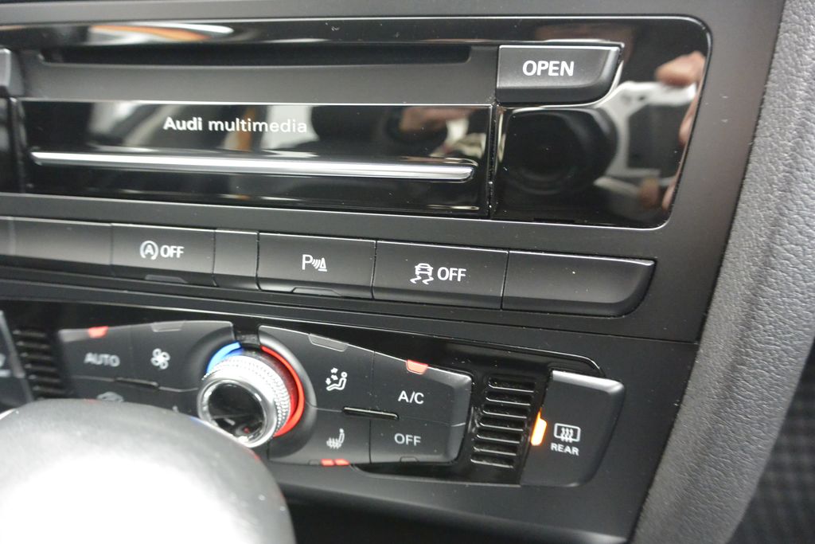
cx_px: 408
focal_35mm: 27
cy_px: 272
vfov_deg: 47.9
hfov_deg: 67.4
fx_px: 611
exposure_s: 1/30
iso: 1600
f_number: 3.5
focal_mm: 10
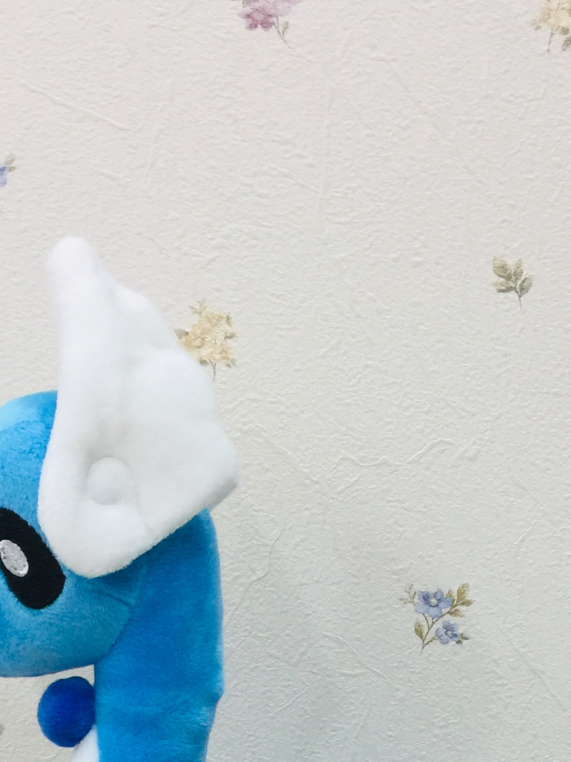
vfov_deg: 26.1
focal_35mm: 68
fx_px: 1496
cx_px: 272
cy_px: 859
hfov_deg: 21.6
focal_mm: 4.15
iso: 64
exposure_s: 1/33
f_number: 2.2
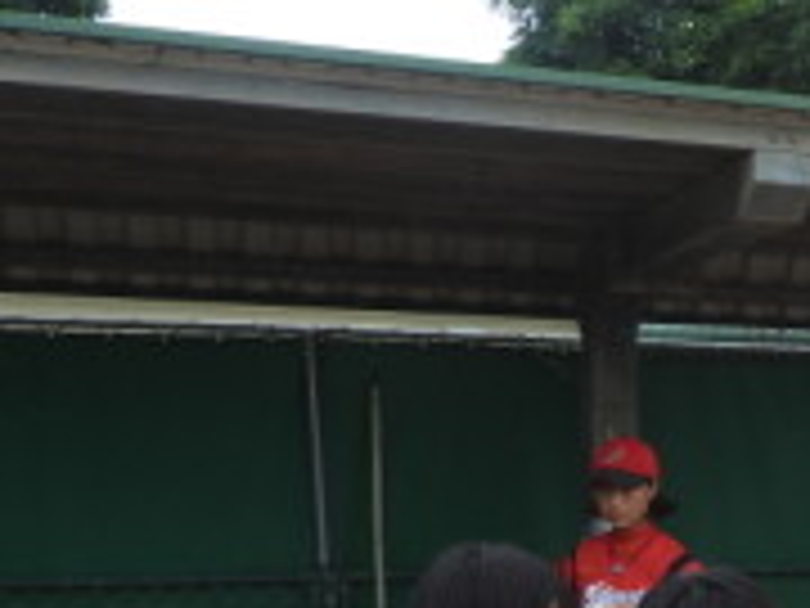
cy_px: 617
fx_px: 1872
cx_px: 1278
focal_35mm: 80
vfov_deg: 18.0
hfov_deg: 20.3
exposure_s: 1/320
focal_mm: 4.3
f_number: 3.3
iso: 100
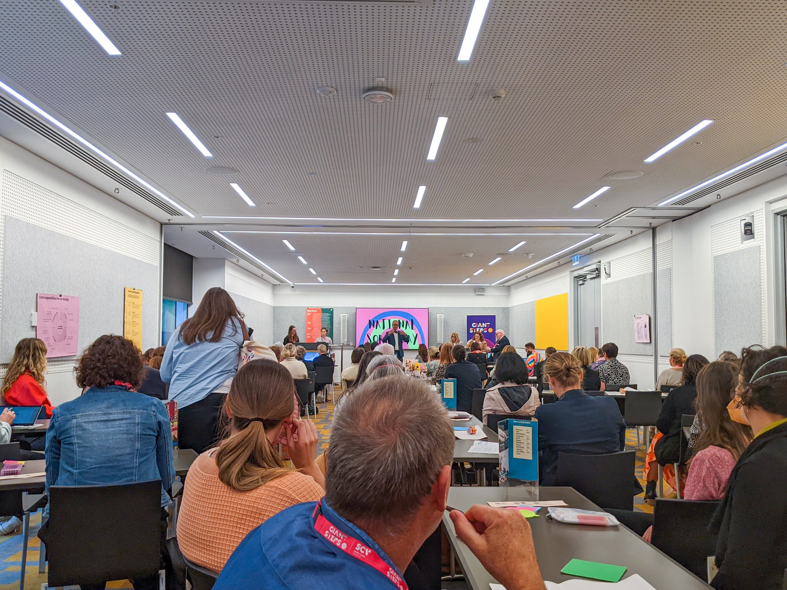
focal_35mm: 28
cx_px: 396
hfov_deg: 63.4
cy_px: 300
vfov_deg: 49.7
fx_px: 637
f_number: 1.8
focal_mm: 4.44
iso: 49
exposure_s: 1/125
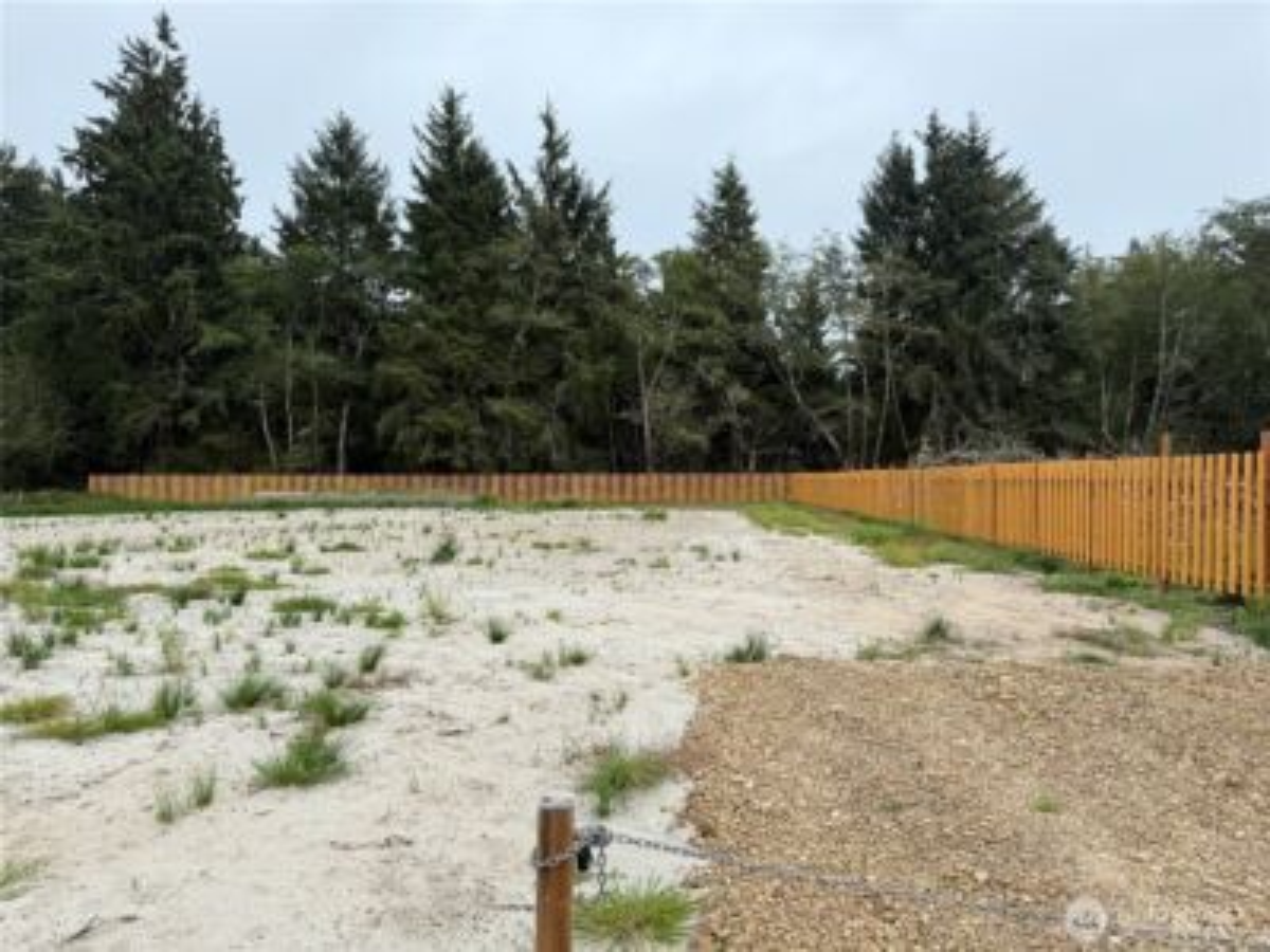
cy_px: 476
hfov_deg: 71.6
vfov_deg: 56.8
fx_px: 881
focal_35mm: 24
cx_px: 635
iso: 80
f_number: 1.78
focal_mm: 6.76
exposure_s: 1/2611
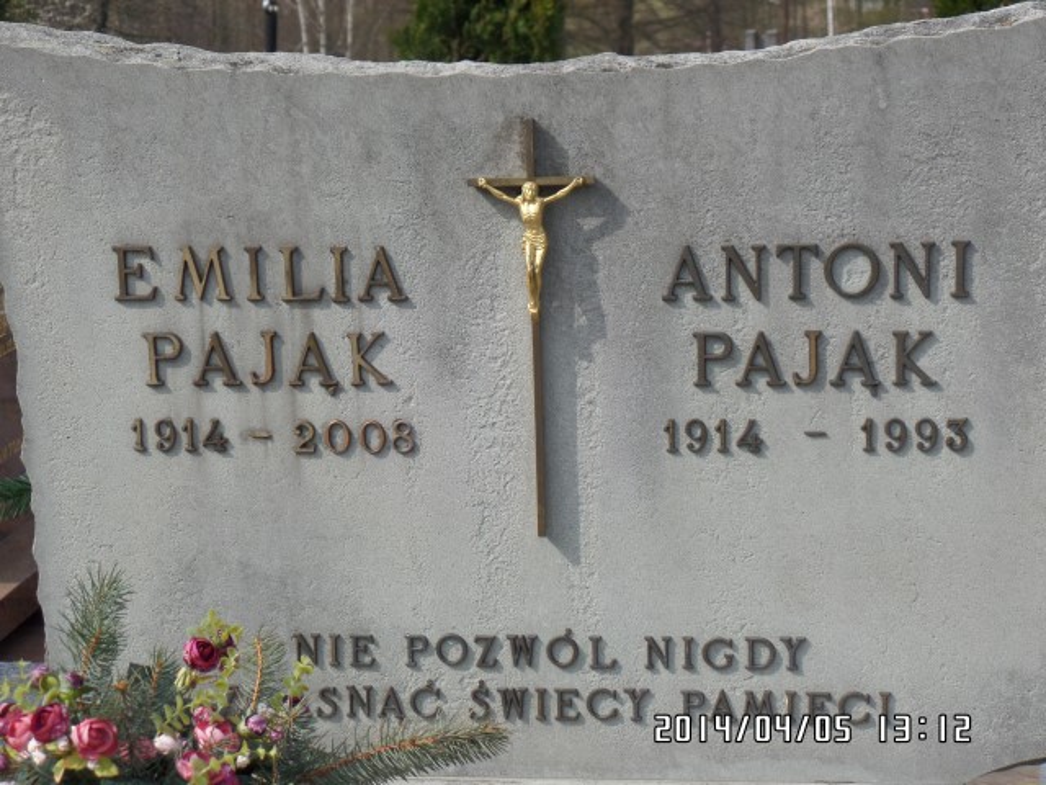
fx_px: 2810
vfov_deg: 15.9
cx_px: 523
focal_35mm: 93
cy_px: 392
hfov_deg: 21.1
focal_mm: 16.5
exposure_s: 1/750
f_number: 3.9
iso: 100
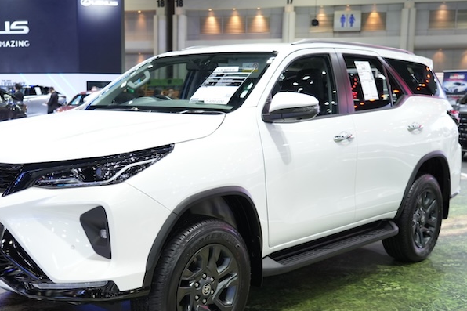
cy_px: 194
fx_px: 609
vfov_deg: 28.5
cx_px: 189
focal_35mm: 47
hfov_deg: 41.7
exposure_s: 1/200
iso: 1250
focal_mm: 35
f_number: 4
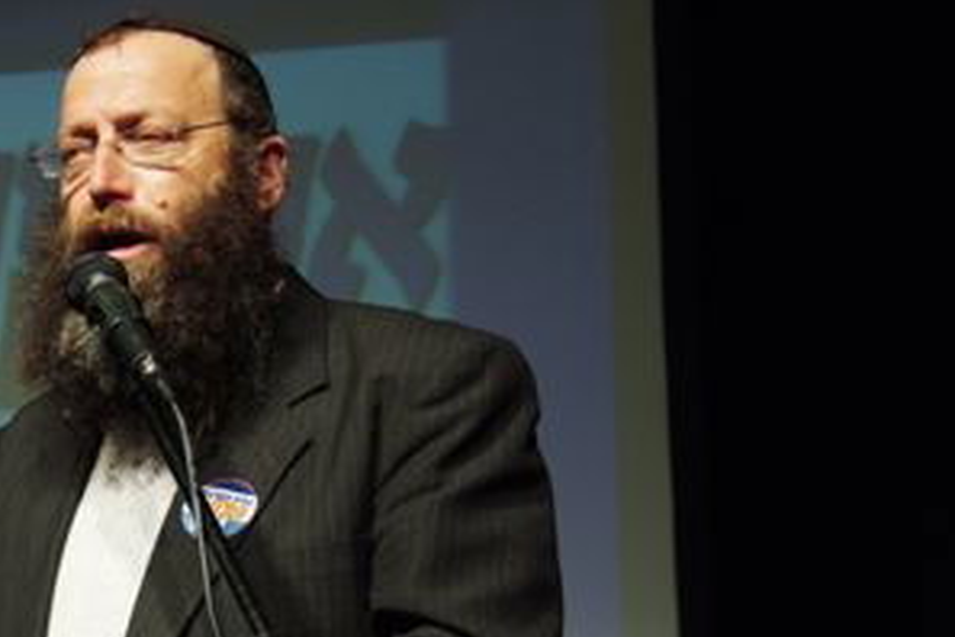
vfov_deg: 14.0
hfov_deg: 20.5
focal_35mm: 97
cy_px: 500
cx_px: 48
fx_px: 2573
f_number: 4
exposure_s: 1/100
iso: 500
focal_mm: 30
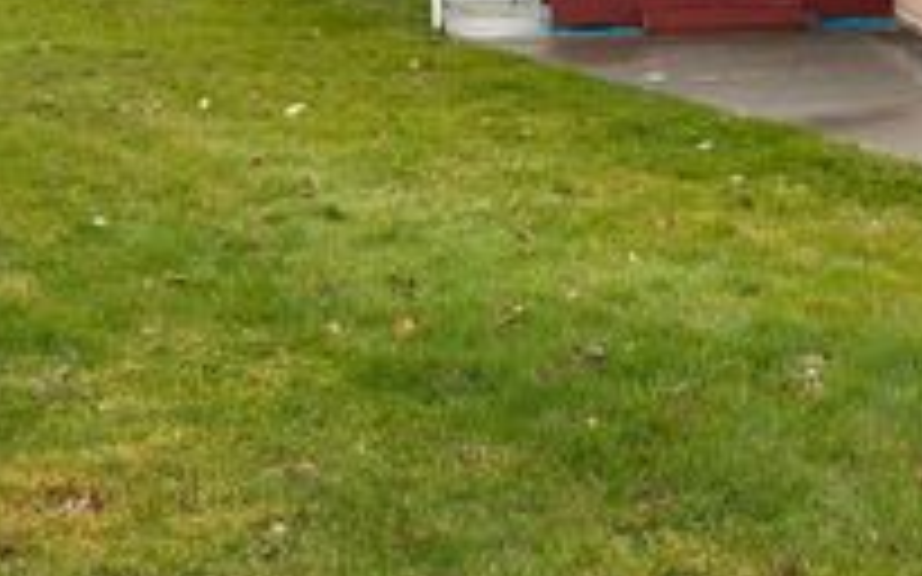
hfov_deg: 16.5
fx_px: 3115
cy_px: -155
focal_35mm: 124
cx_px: 940
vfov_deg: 10.4
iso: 125
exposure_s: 1/61
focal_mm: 6.86
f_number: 1.78
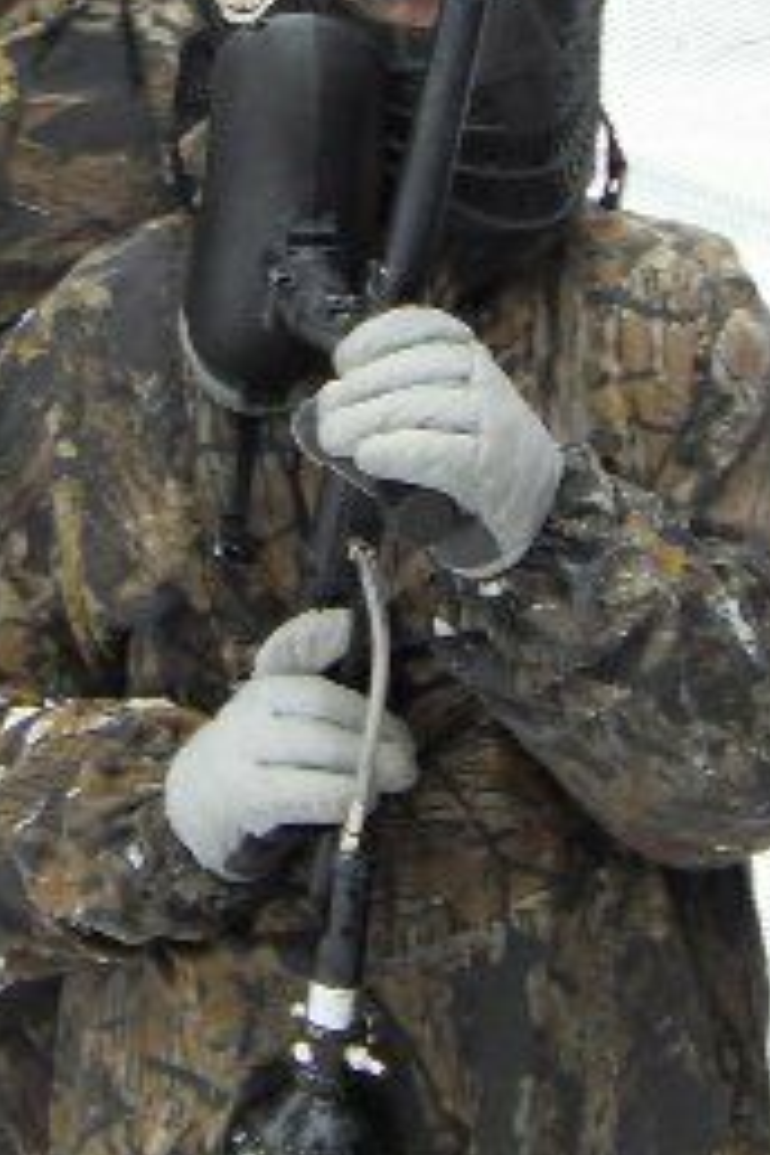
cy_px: 139
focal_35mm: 126
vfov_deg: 16.1
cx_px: -90
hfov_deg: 10.7
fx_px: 4042
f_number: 3.5
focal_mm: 6.6
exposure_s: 1/60
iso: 100
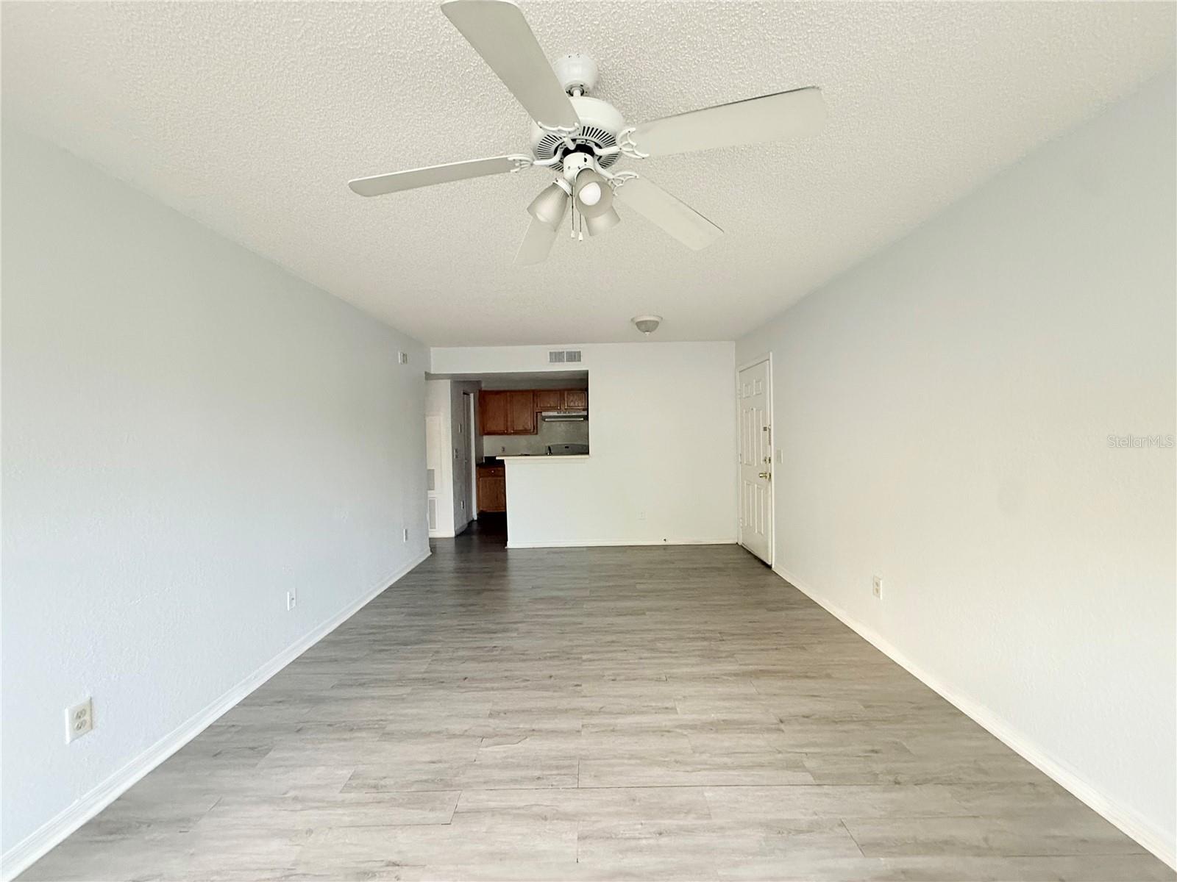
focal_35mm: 14
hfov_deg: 102.1
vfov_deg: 85.7
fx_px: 476
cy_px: 441
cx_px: 588
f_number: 2.2
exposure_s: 1/60
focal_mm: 2.22
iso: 500
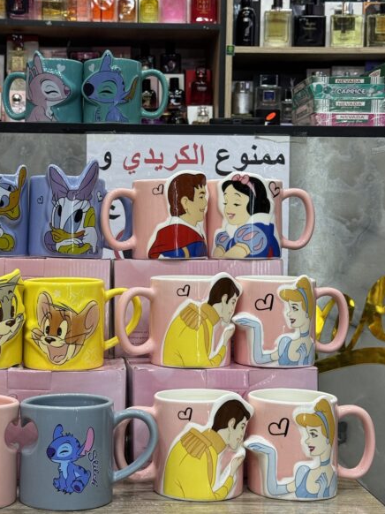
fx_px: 979
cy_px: 240
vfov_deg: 29.4
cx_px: 133
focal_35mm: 66
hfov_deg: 22.2
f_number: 1.78
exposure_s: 1/50
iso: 50
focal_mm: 6.76
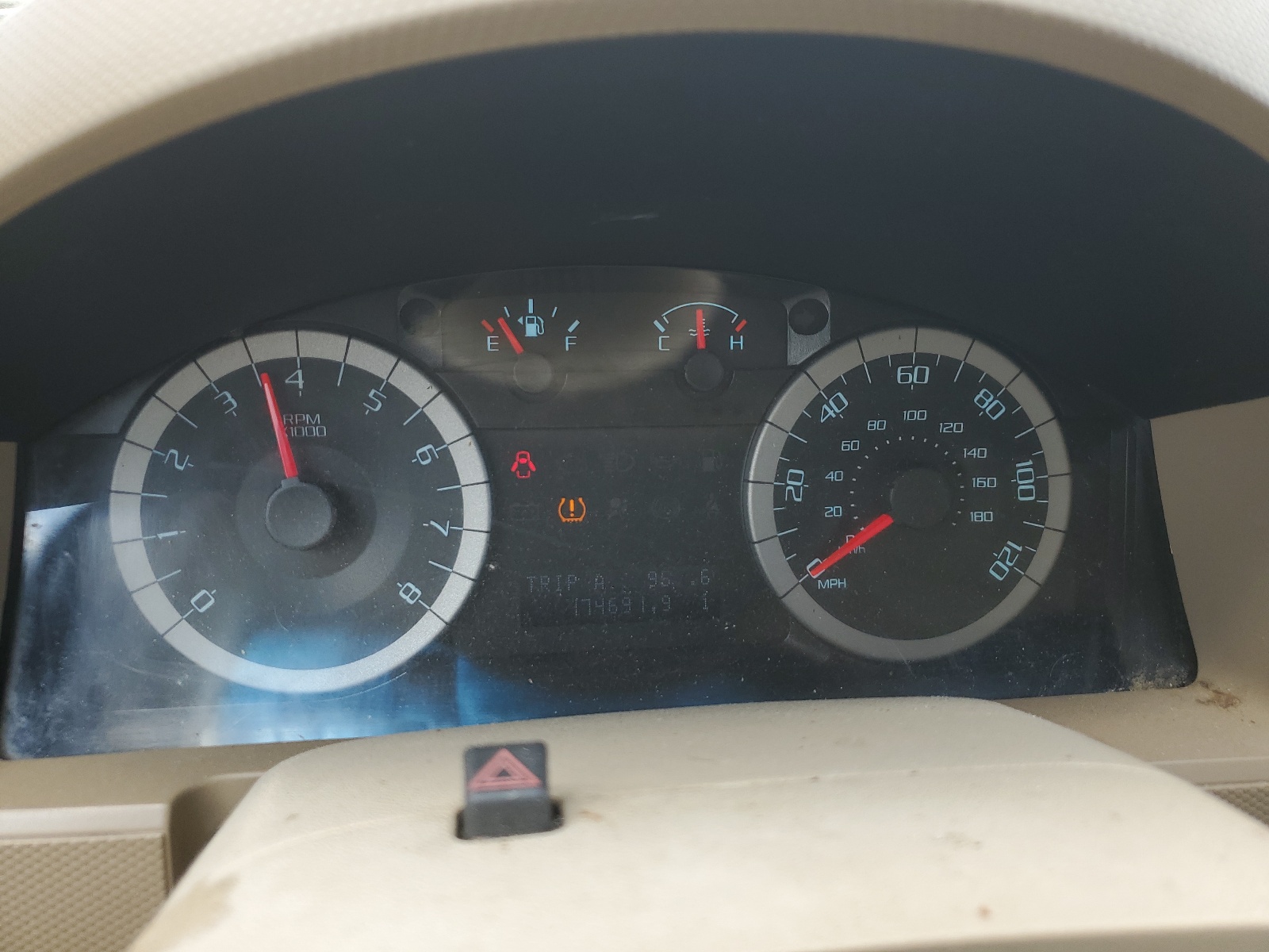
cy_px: 476
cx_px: 634
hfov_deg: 67.3
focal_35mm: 26
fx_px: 953
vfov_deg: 53.1
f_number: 1.5
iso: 50
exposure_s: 1/233
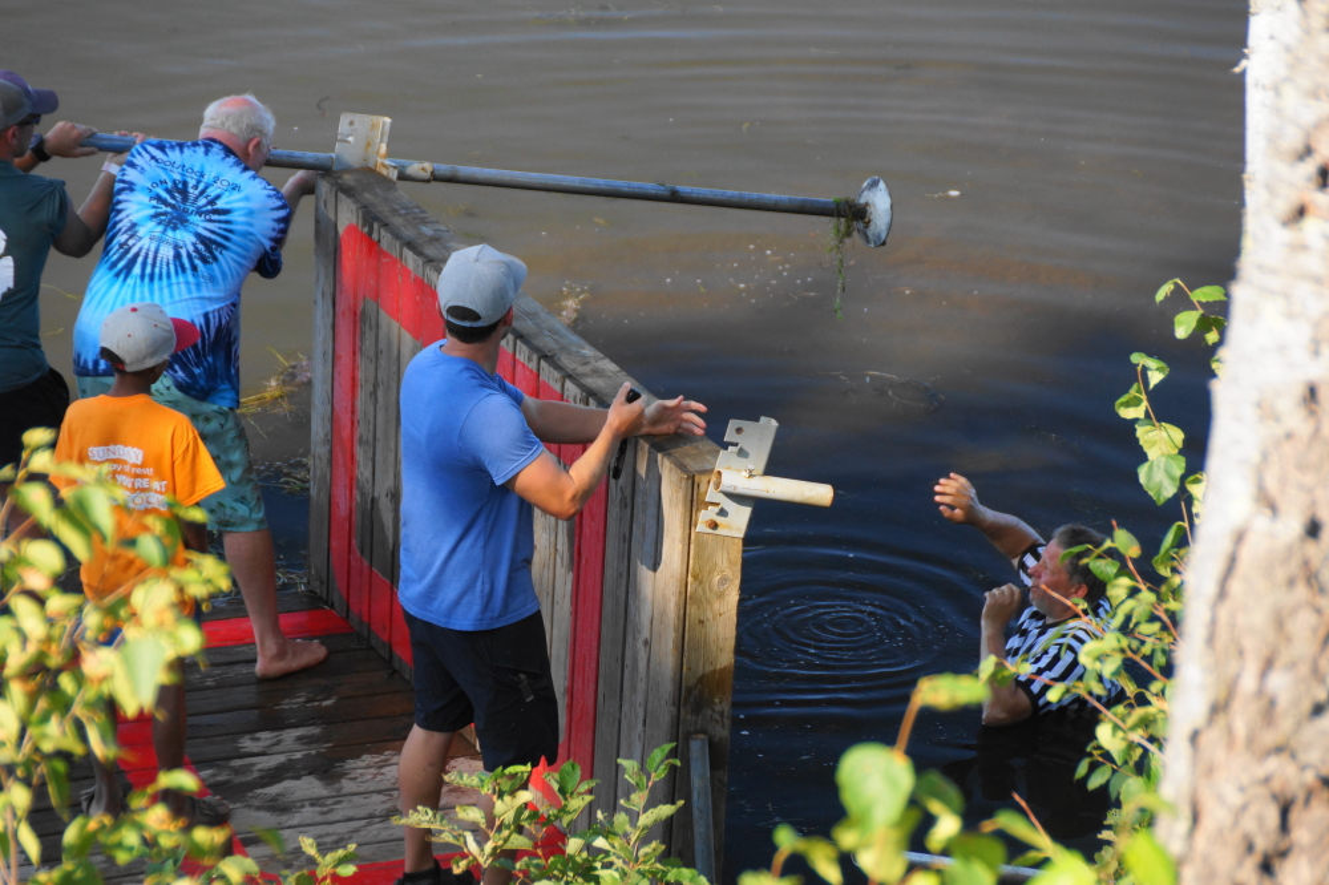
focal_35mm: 195
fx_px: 7196
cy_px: 442
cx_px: 664
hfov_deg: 10.6
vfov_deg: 7.0
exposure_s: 1/200
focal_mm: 130
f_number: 5.6
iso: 320
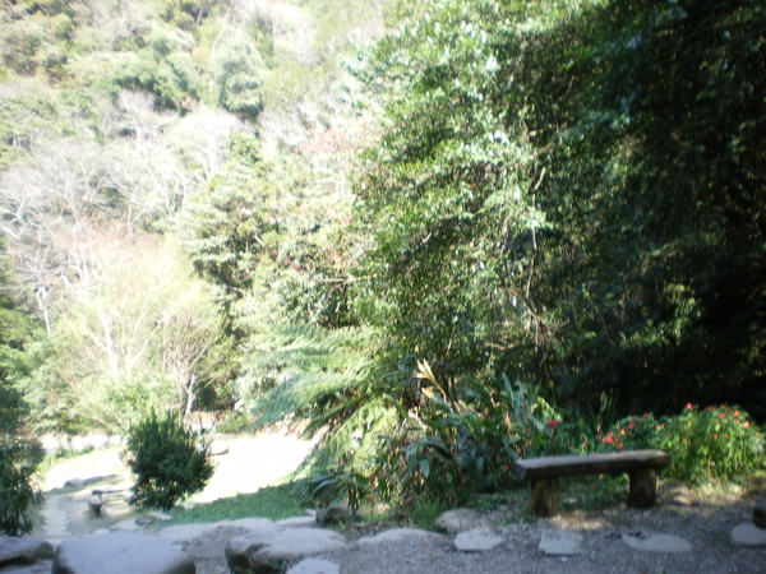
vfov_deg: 39.7
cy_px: 287
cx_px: 383
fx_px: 797
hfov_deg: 51.4
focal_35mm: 36
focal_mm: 6.3
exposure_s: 1/80
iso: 50
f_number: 3.1
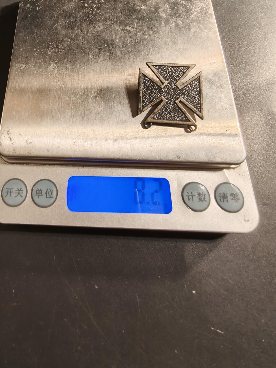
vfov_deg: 73.9
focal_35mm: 23
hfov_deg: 58.9
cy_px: 184
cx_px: 138
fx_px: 245
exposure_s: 1/54.4
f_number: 2
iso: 160
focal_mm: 2.32
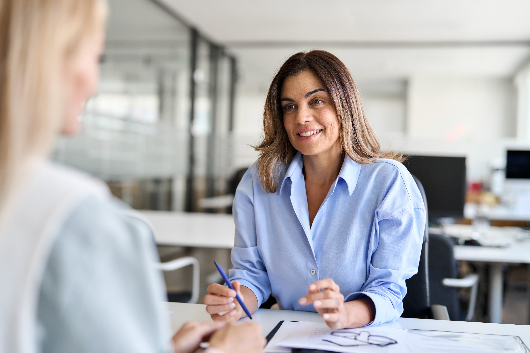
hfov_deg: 39.6
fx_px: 736
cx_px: 265
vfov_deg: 27.0
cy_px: 176
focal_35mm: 50
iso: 200
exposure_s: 1/400
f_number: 1.8
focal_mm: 50
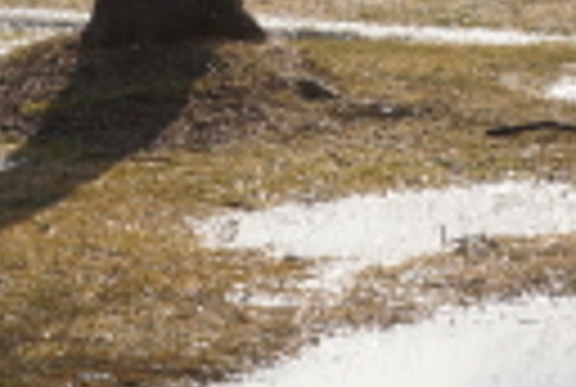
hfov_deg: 7.3
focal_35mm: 280
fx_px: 4490
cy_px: 702
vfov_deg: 4.9
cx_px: 457
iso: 100
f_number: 6.3
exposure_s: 1/160
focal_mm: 24
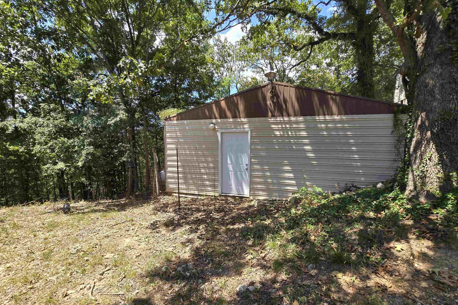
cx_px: 232
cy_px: 168
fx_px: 178
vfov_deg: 81.0
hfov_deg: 104.2
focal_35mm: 14
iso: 50
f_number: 2.2
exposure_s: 1/580
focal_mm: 2.2
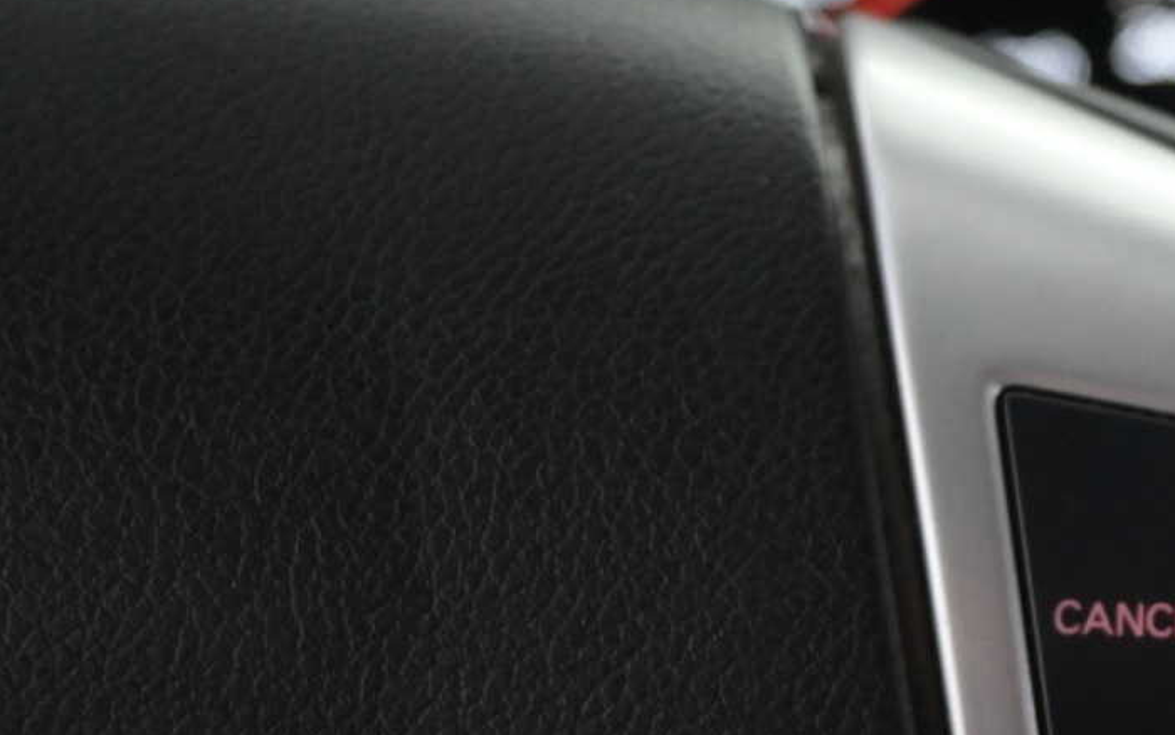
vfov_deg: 16.5
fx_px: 2498
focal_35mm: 78
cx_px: 1346
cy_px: 681
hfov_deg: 24.4
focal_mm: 22
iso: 2500
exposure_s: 1/60
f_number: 4
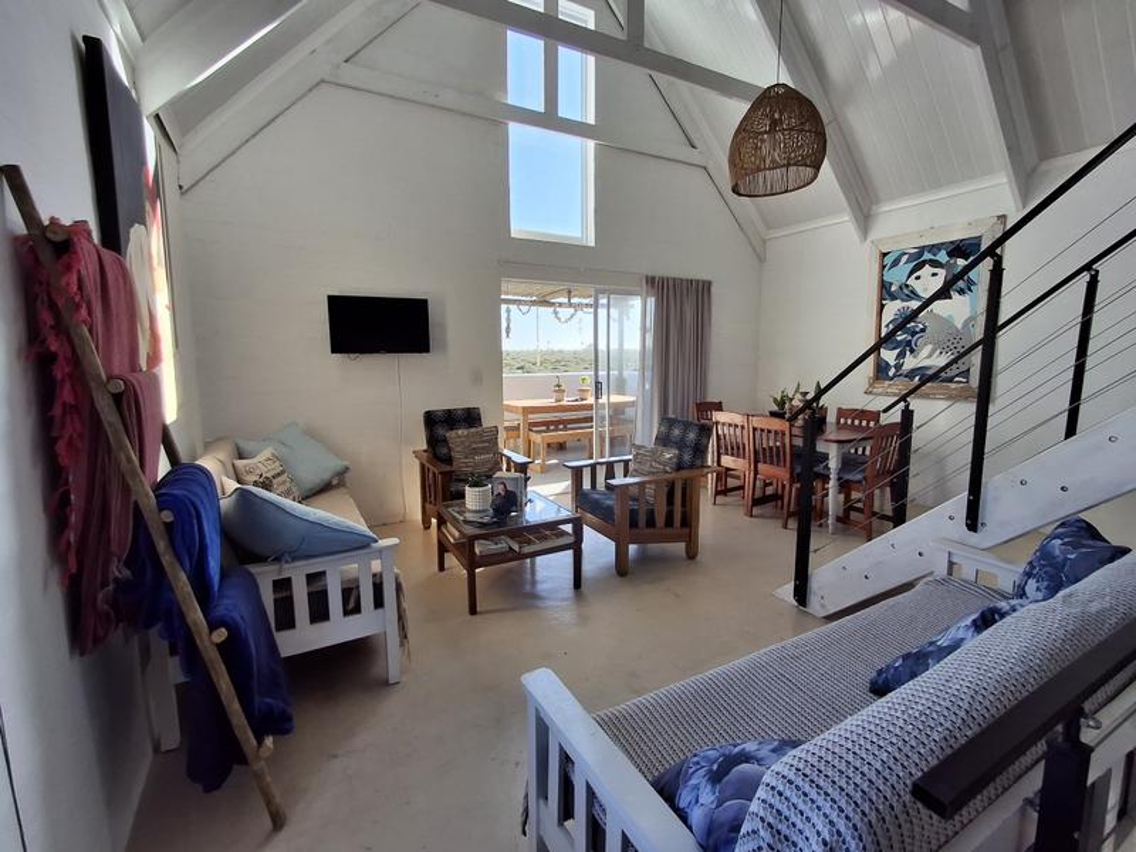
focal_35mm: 16
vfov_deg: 78.1
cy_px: 426
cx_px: 568
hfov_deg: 94.5
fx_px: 525
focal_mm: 1.64
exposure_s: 1/277
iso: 40
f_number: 2.2
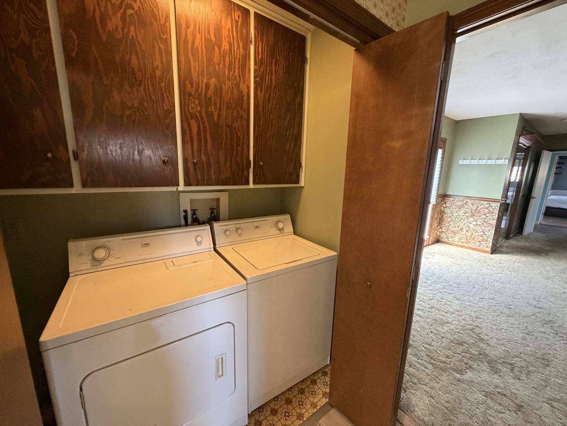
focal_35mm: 14
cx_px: 284
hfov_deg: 102.1
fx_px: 229
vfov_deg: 85.7
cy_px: 213
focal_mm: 2.22
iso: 500
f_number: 2.2
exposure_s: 1/60
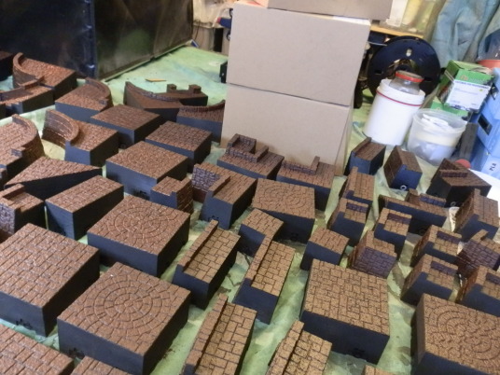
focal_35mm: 28
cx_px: 250
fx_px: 404
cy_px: 188
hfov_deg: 63.4
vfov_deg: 49.7
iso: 400
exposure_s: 1/15
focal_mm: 5
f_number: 3.1
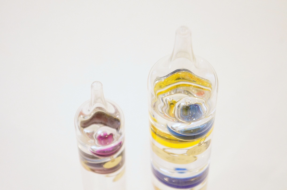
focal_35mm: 82
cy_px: 95
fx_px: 657
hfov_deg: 24.7
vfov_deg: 16.5
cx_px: 144
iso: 3200
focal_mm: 55
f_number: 5.6
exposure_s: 1/60
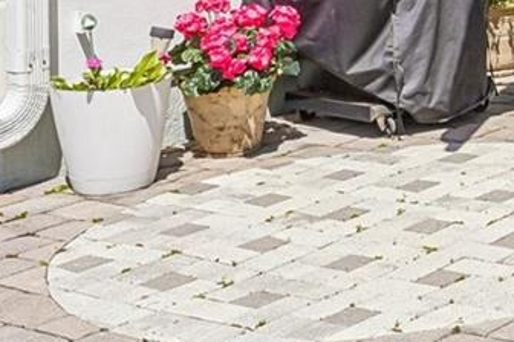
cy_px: -189
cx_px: 834
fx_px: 1428
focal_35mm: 100
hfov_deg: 17.7
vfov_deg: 12.9
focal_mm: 21
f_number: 20
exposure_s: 1/50
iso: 100
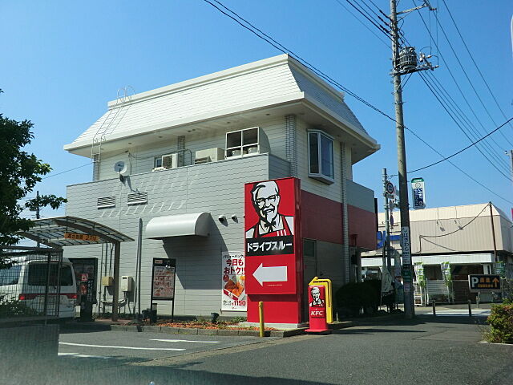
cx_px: 256
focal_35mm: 34
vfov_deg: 41.8
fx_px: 504
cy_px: 192
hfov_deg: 54.0
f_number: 3.6
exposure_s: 1/1000
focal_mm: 6.1
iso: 80
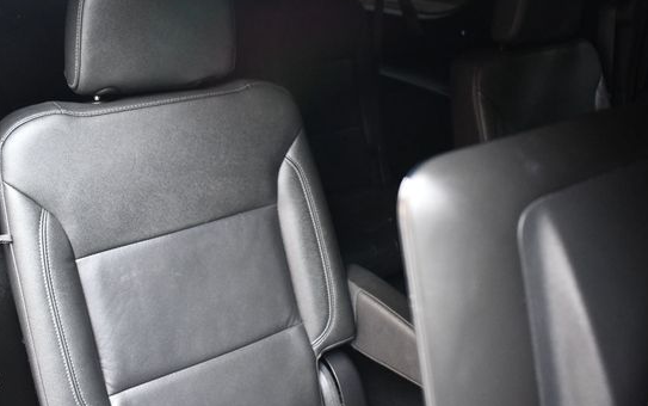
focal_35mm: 36
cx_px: 340
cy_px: 168
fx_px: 636
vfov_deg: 35.3
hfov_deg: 54.0
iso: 3200
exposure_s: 1/80
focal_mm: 20
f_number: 3.8
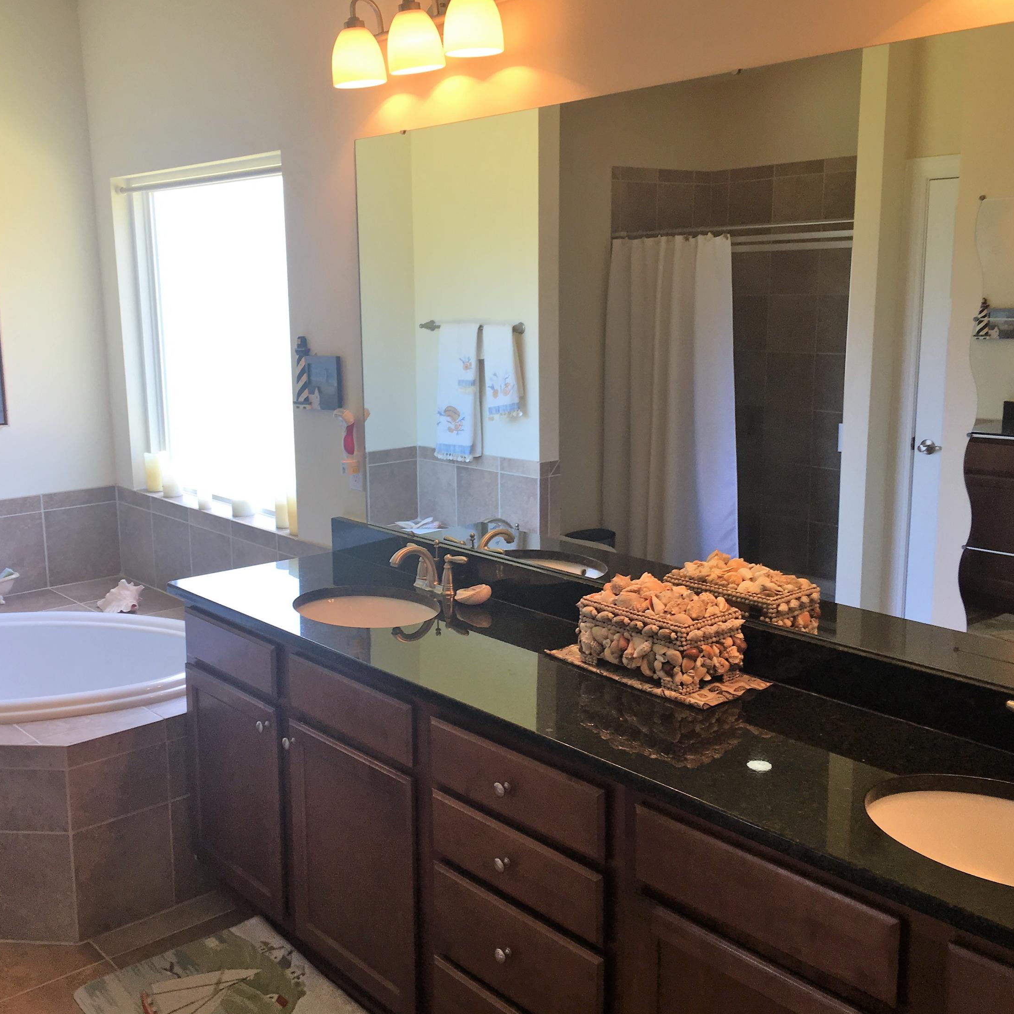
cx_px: 476
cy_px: 502
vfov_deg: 47.2
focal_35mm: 35
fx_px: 1160
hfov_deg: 47.2
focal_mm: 4.15
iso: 32
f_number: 2.2
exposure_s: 1/60
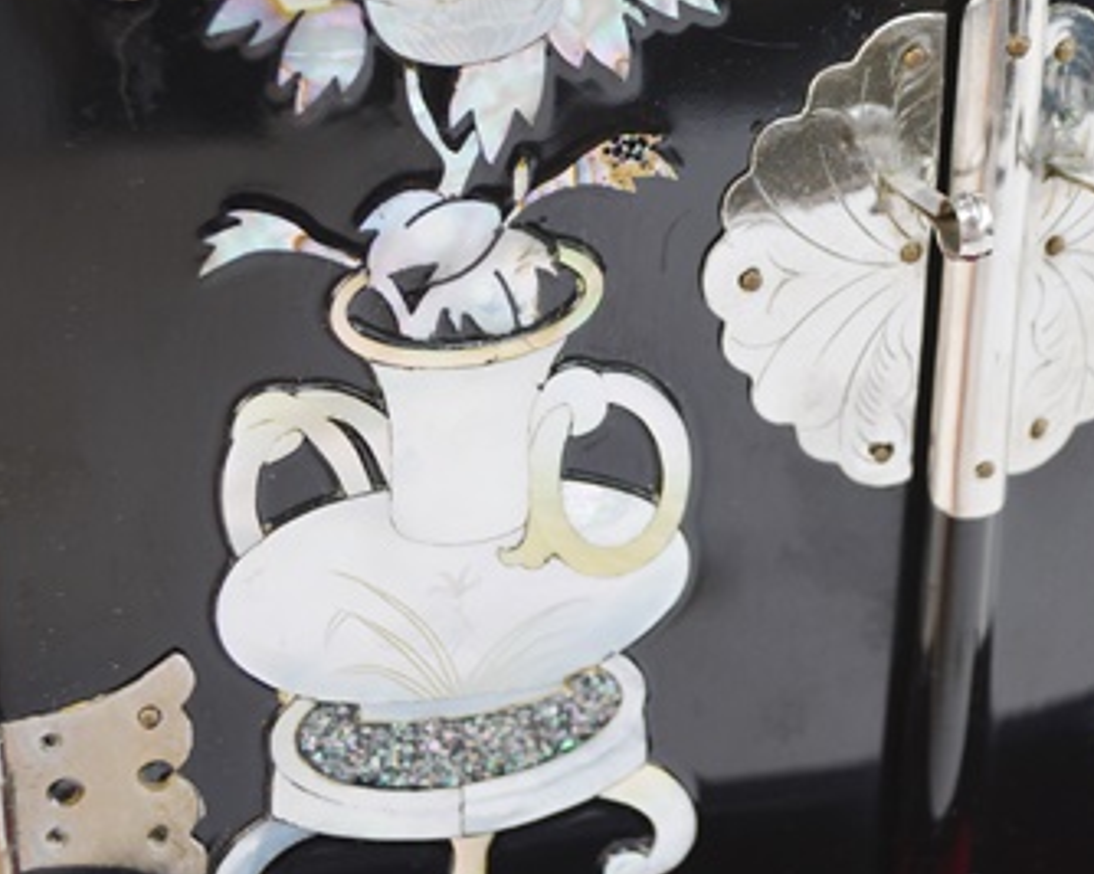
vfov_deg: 18.9
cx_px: 812
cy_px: 340
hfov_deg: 23.3
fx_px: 2622
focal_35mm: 81
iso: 280
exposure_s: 1/125
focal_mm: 32
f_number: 5.6
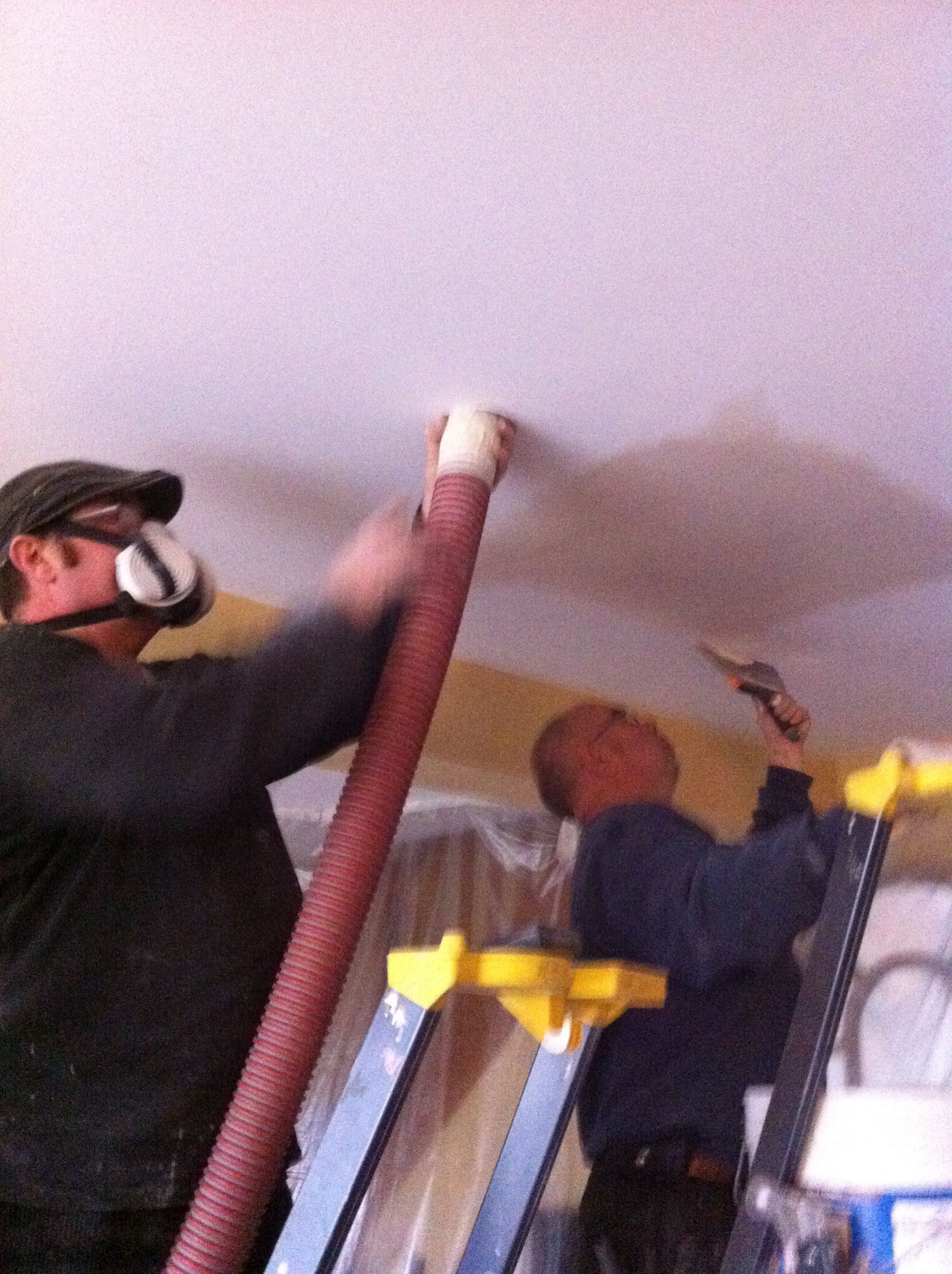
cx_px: 476
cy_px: 637
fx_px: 1287
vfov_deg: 52.7
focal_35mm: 35
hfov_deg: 40.6
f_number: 2.8
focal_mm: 3.85
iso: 1000
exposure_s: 1/15
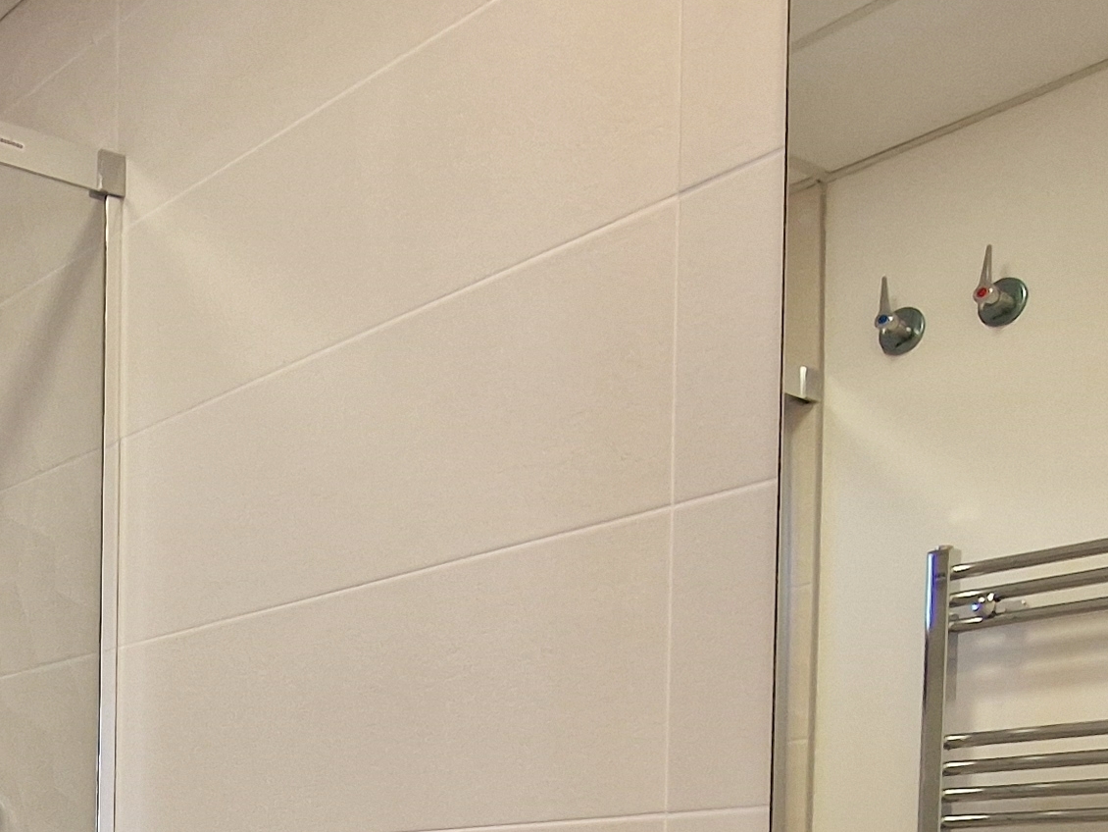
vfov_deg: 27.9
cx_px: -78
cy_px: 980
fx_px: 1473
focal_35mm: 46
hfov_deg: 35.8
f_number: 2.2
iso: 80
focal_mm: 2.2
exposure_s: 1/100
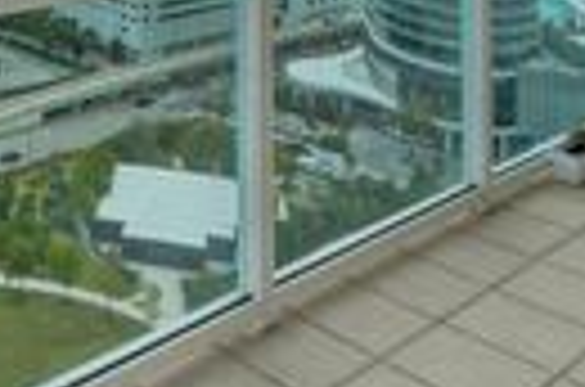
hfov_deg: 32.7
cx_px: -50
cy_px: -218
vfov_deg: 20.7
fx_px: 875
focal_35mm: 54
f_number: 20
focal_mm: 14
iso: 100
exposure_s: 1/30
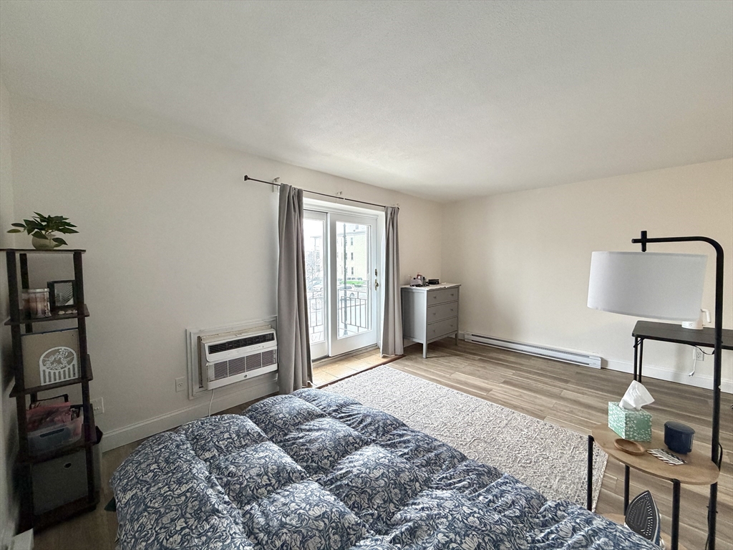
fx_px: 296
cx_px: 366
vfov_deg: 85.7
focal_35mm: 14
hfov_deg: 102.1
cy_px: 275
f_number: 2.2
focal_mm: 2.22
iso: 250
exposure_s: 1/60
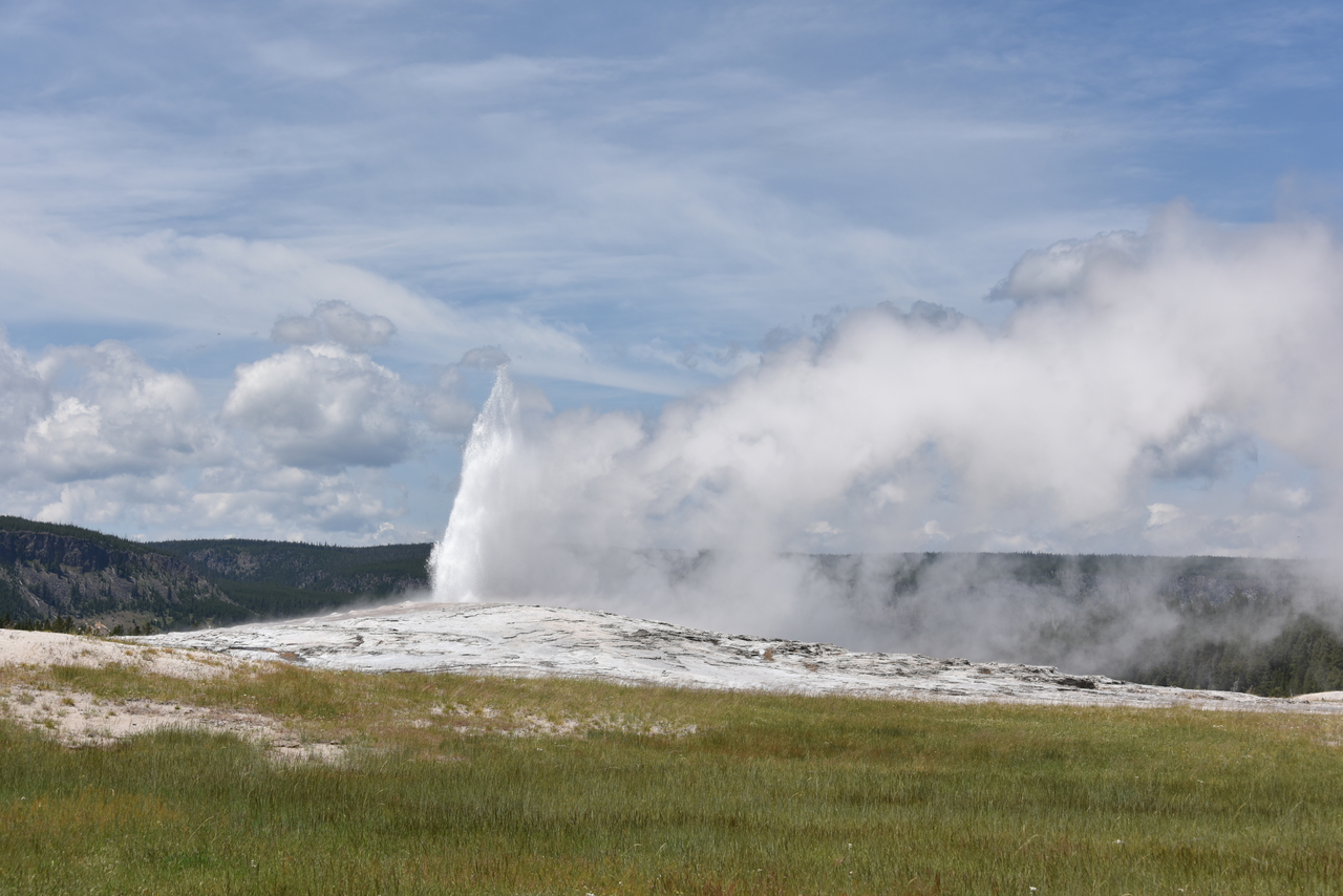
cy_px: 448
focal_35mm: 70
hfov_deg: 28.8
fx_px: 2612
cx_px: 672
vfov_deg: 19.5
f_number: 10
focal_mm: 70
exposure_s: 1/400
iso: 100
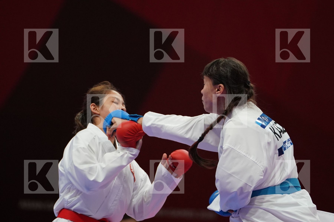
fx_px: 3460
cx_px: 167
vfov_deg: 3.7
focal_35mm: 373
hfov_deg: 5.5
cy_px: 111
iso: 2500
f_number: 4
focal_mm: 249
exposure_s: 1/1000
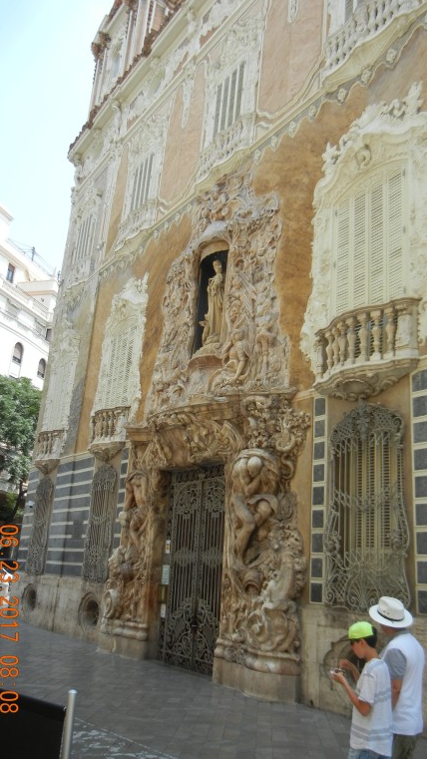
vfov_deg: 59.5
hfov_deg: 35.6
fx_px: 664
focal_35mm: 33
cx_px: 236
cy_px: 377
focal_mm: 5.4
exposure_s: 1/492
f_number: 3.5
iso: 160
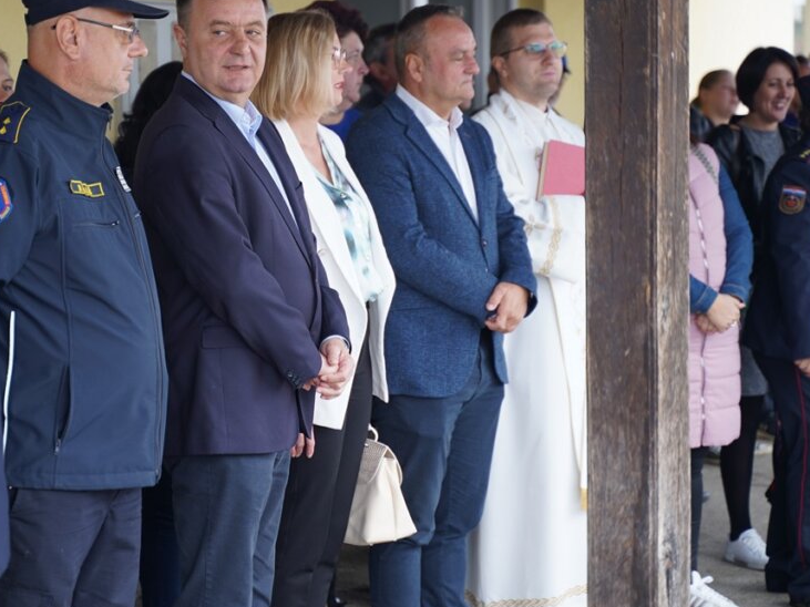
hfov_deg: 20.2
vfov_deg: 15.2
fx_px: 2269
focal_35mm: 97
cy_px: 249
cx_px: 269
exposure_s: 1/40
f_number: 2.8
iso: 100
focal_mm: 72
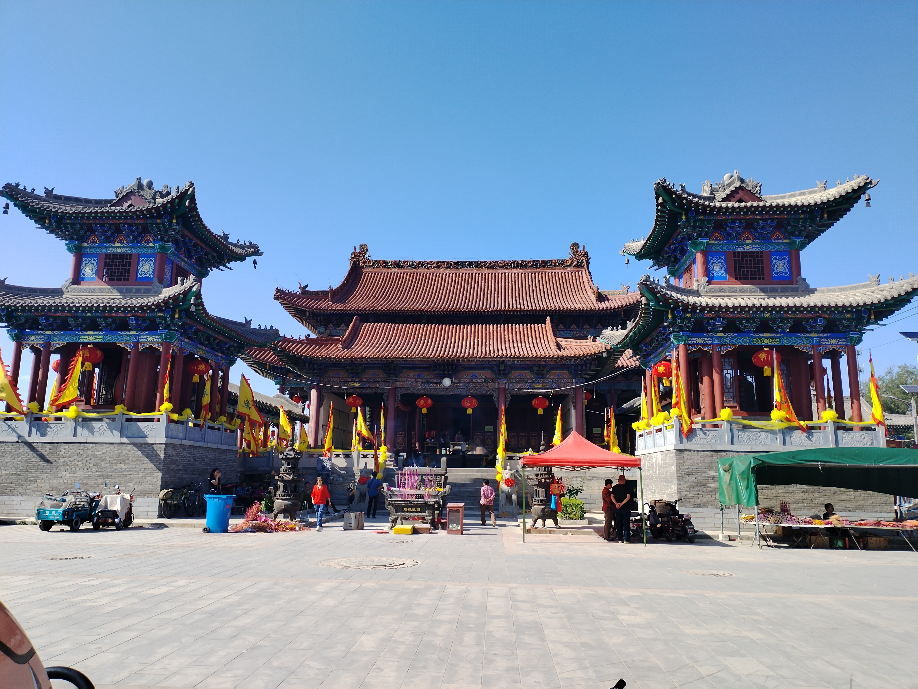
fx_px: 690
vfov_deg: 53.1
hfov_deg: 67.3
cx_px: 459
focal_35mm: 26
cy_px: 344
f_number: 1.8
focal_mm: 4.26
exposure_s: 1/940
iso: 100
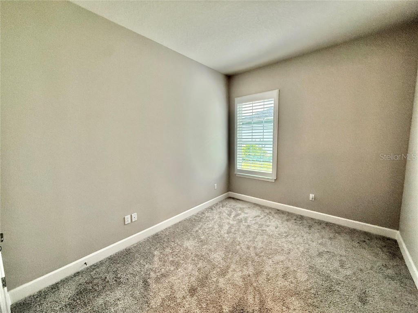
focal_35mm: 14
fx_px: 169
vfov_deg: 85.7
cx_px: 209
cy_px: 156
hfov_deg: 102.1
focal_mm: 2.22
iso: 320
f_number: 2.2
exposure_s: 1/120
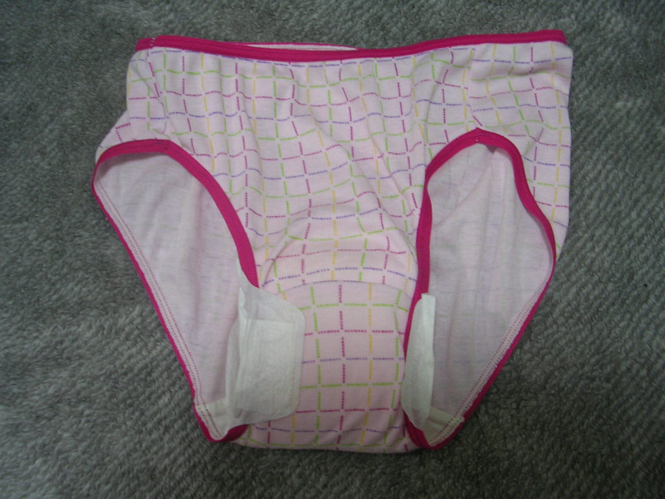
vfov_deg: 37.7
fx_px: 730
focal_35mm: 38
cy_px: 250
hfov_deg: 49.0
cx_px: 332
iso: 50
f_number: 2.8
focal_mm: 5.8
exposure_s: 1/11.7
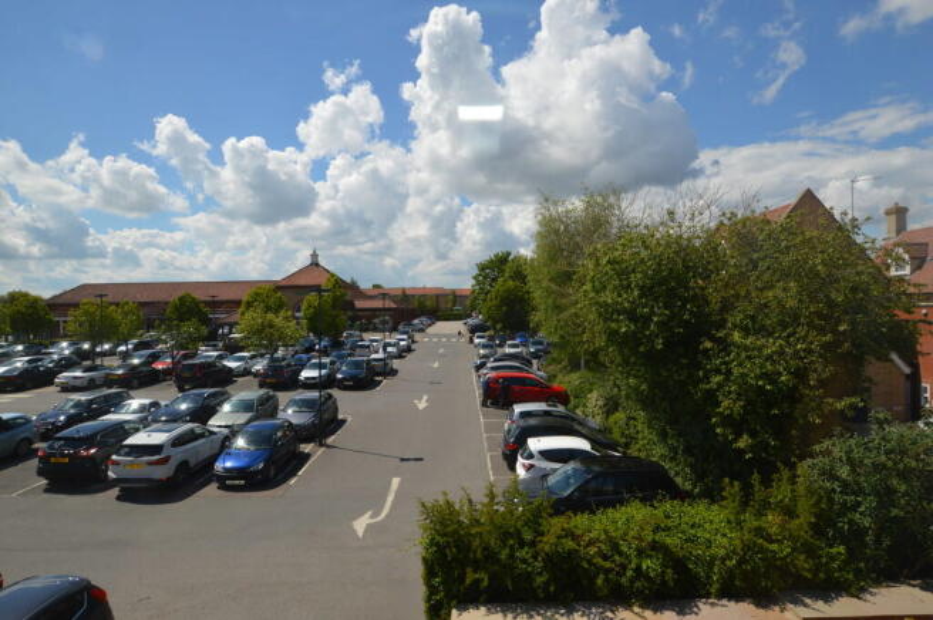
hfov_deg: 90.1
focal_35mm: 18
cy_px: 310
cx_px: 466
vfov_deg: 67.3
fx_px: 466
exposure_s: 1/200
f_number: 11
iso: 100
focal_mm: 12
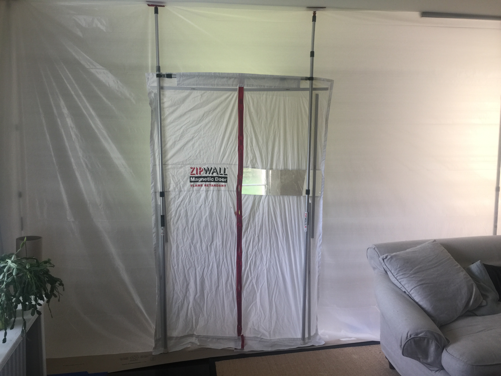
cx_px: 250
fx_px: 420
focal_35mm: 29
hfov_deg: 61.7
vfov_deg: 48.2
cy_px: 188
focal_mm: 4.15
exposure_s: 1/30
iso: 32
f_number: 2.2
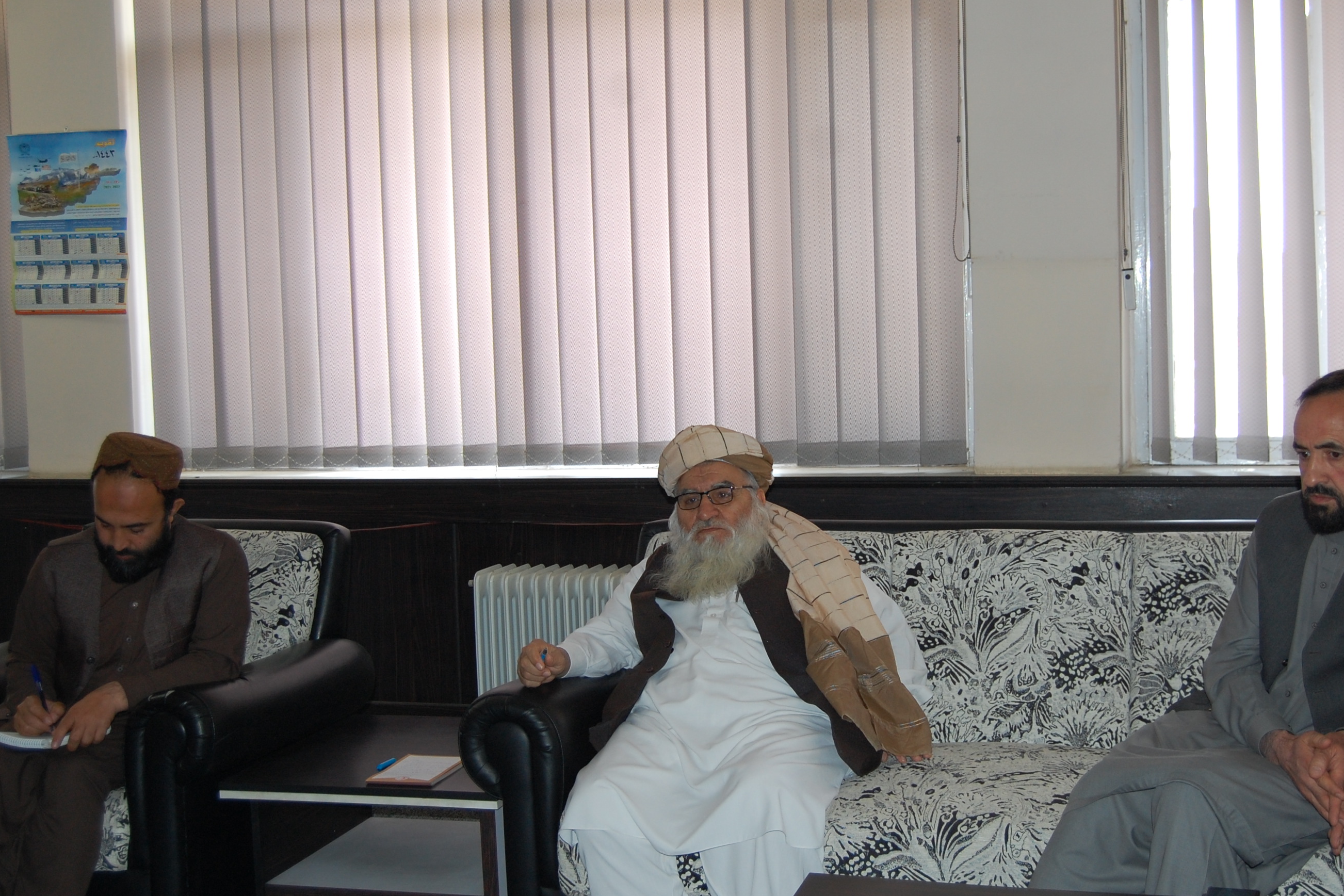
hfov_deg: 43.6
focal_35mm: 45
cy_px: 449
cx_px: 717
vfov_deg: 29.9
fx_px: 1680
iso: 400
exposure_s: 1/60
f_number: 4.2
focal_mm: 26
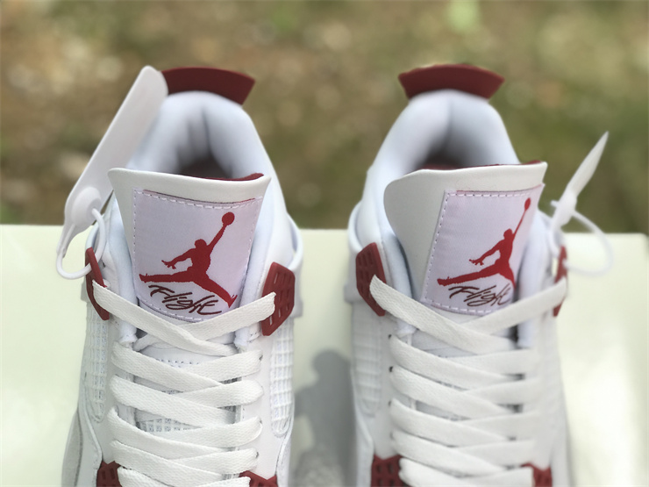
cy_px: 244
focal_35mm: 57
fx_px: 1069
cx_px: 324
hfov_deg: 33.8
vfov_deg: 25.7
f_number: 2.8
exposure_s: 1/117
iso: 20
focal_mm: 6.6
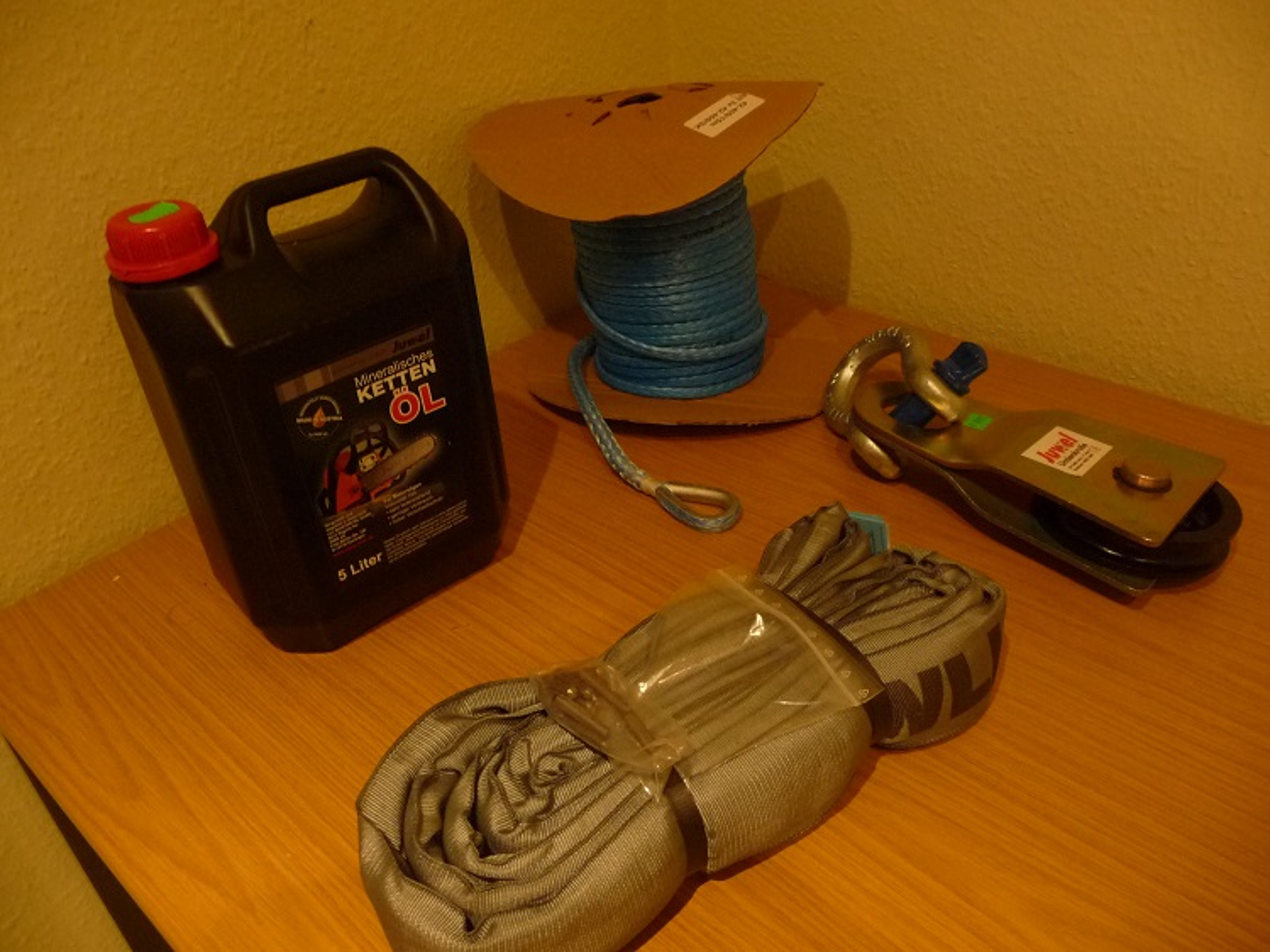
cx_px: 635
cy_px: 476
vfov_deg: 49.7
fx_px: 1027
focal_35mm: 28
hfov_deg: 63.5
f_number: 3.3
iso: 400
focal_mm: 4.7
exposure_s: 1/8
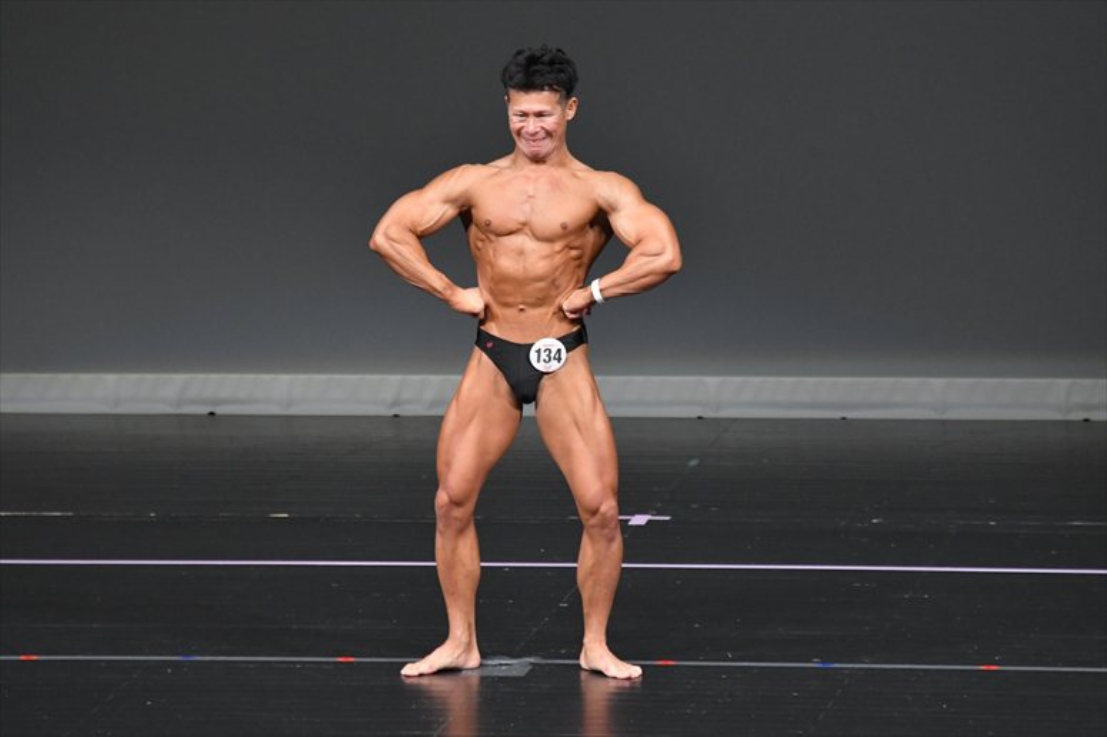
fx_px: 10604
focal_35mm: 345
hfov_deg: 6.0
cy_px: 368
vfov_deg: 4.0
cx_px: 554
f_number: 5.6
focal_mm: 230
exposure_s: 1/400
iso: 4000
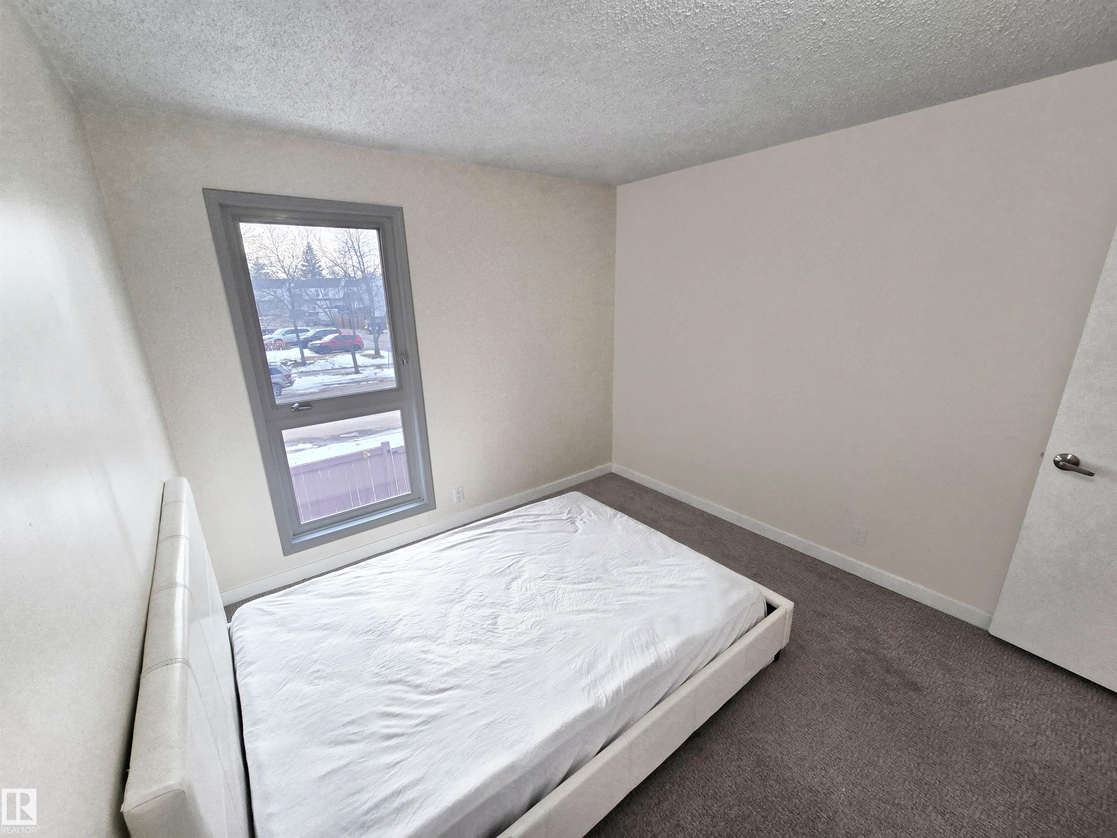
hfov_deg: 106.2
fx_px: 419
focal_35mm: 13
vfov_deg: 89.9
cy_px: 419
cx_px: 558
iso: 64
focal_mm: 2.2
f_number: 2.2
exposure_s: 1/120
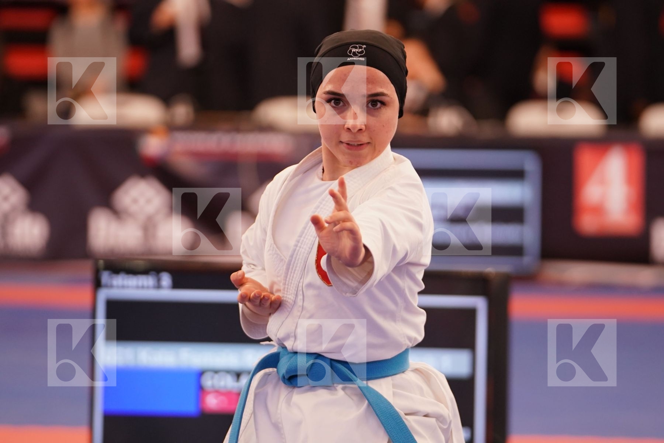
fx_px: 4869
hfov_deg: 7.8
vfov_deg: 5.2
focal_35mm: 264
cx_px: 332
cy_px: 222
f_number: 2.8
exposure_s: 1/500
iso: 1000
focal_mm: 176
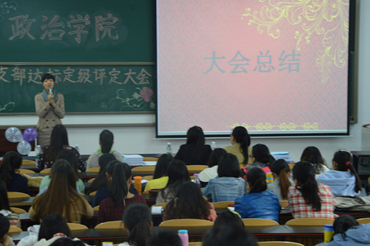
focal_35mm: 105
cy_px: 114
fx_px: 1078
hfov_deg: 19.5
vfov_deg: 13.0
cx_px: 167
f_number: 5.3
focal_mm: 62
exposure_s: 1/10
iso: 400
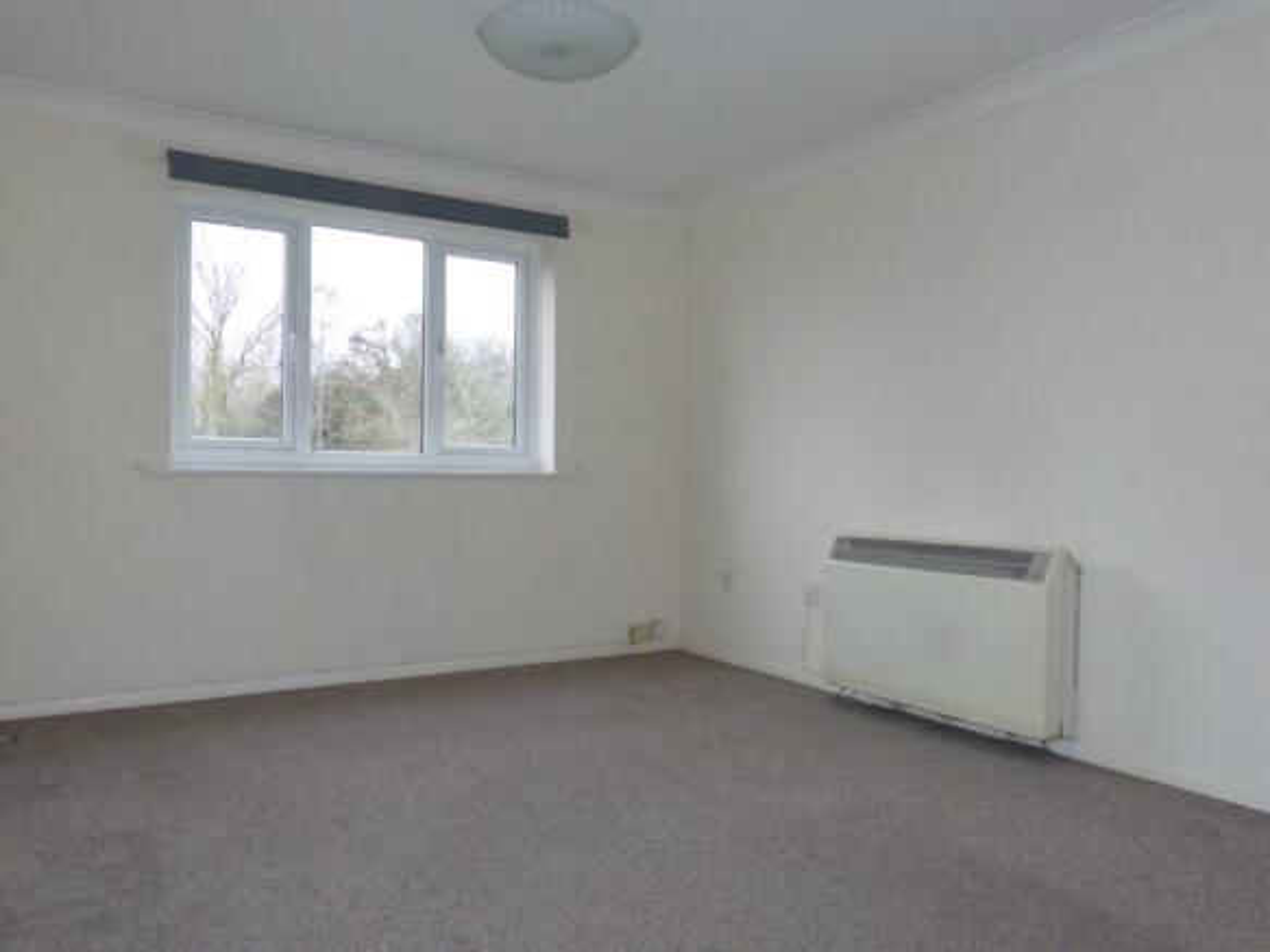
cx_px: 635
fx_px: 917
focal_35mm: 25
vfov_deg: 54.9
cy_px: 476
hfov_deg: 69.4
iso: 800
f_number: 4
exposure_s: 1/400
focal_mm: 4.5
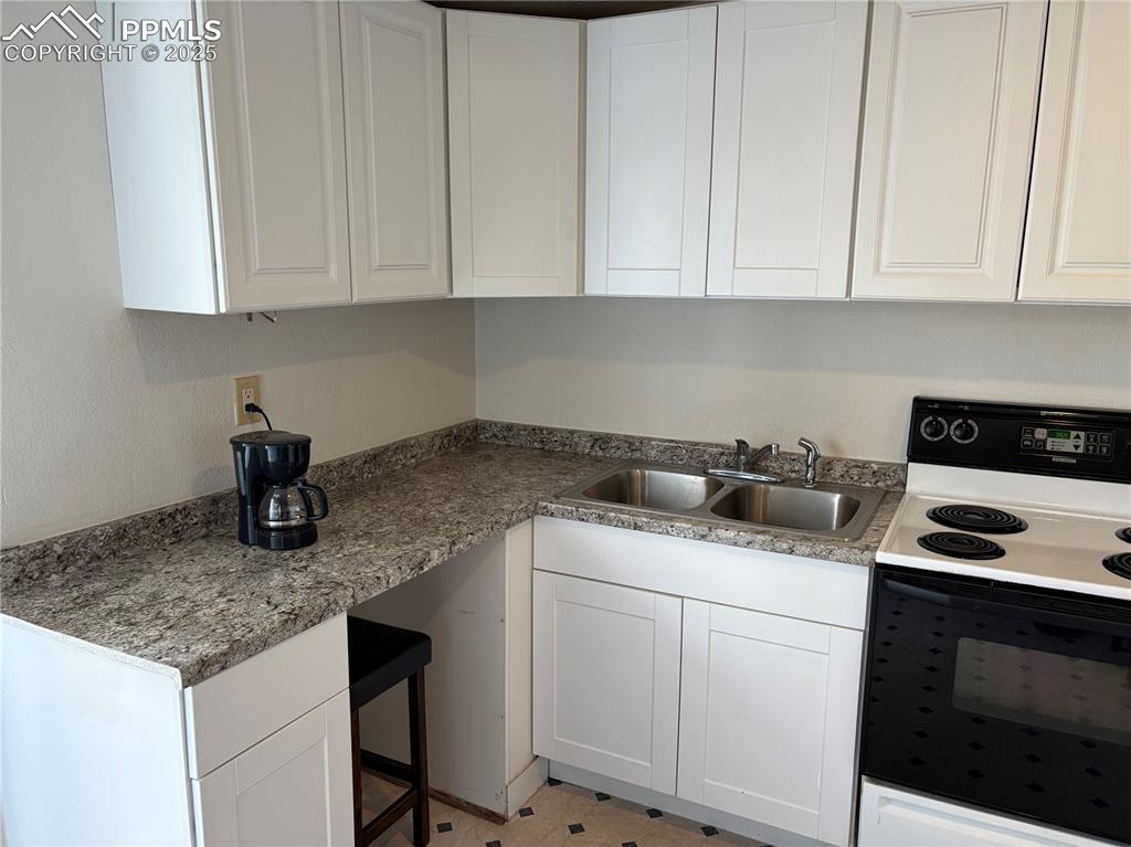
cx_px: 566
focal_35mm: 26
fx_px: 849
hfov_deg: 67.3
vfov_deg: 53.0
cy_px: 424
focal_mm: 5.96
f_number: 1.6
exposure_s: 1/120
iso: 100
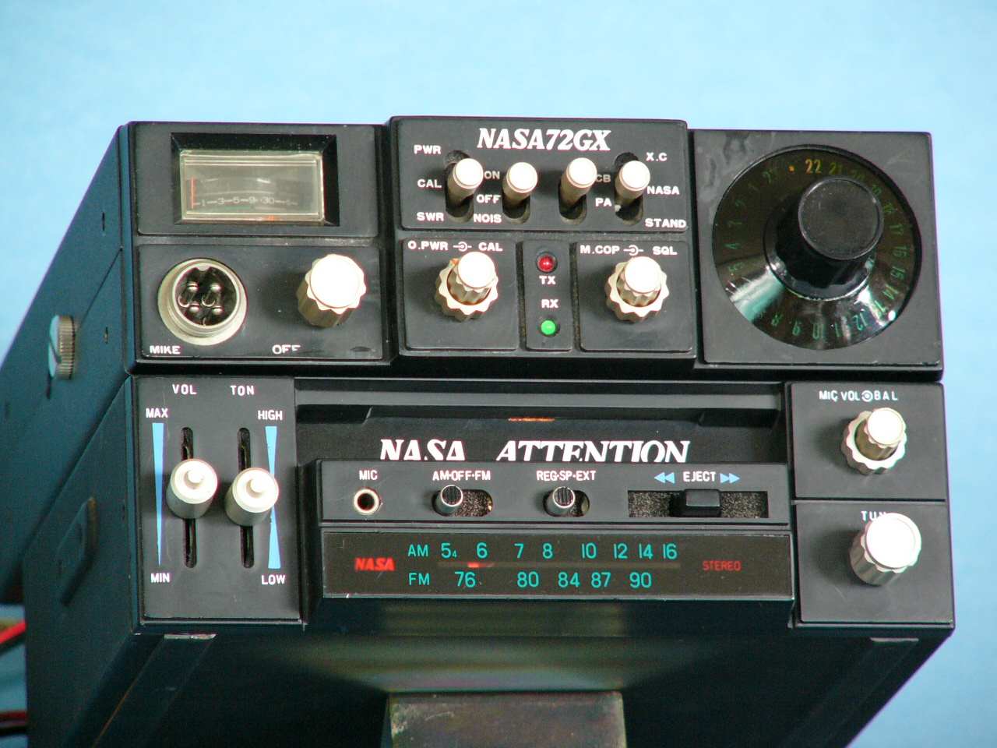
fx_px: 10945
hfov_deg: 5.2
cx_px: 498
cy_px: 374
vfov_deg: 3.9
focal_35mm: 380
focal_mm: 63.2
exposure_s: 1/13
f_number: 2.8
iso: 200
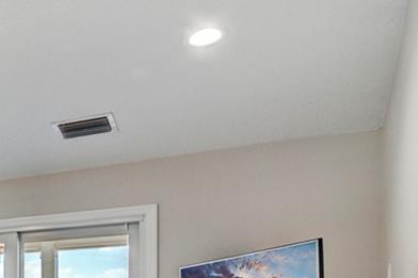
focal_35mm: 49
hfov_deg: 24.9
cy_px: 295
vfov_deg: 25.7
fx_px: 569
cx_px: -273
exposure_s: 1/40
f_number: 8
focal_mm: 12
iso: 400
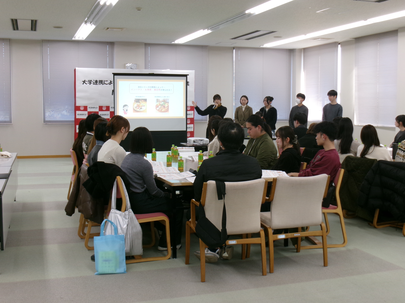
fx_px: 620
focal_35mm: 53
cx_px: 202
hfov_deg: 36.2
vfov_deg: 27.5
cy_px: 152
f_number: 4.9
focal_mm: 9.5
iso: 138
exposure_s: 1/34
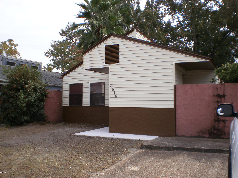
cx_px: 119
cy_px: 89
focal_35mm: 36
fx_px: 248
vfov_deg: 39.7
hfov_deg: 51.4
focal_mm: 6.3
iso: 100
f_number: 4.6
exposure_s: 1/400
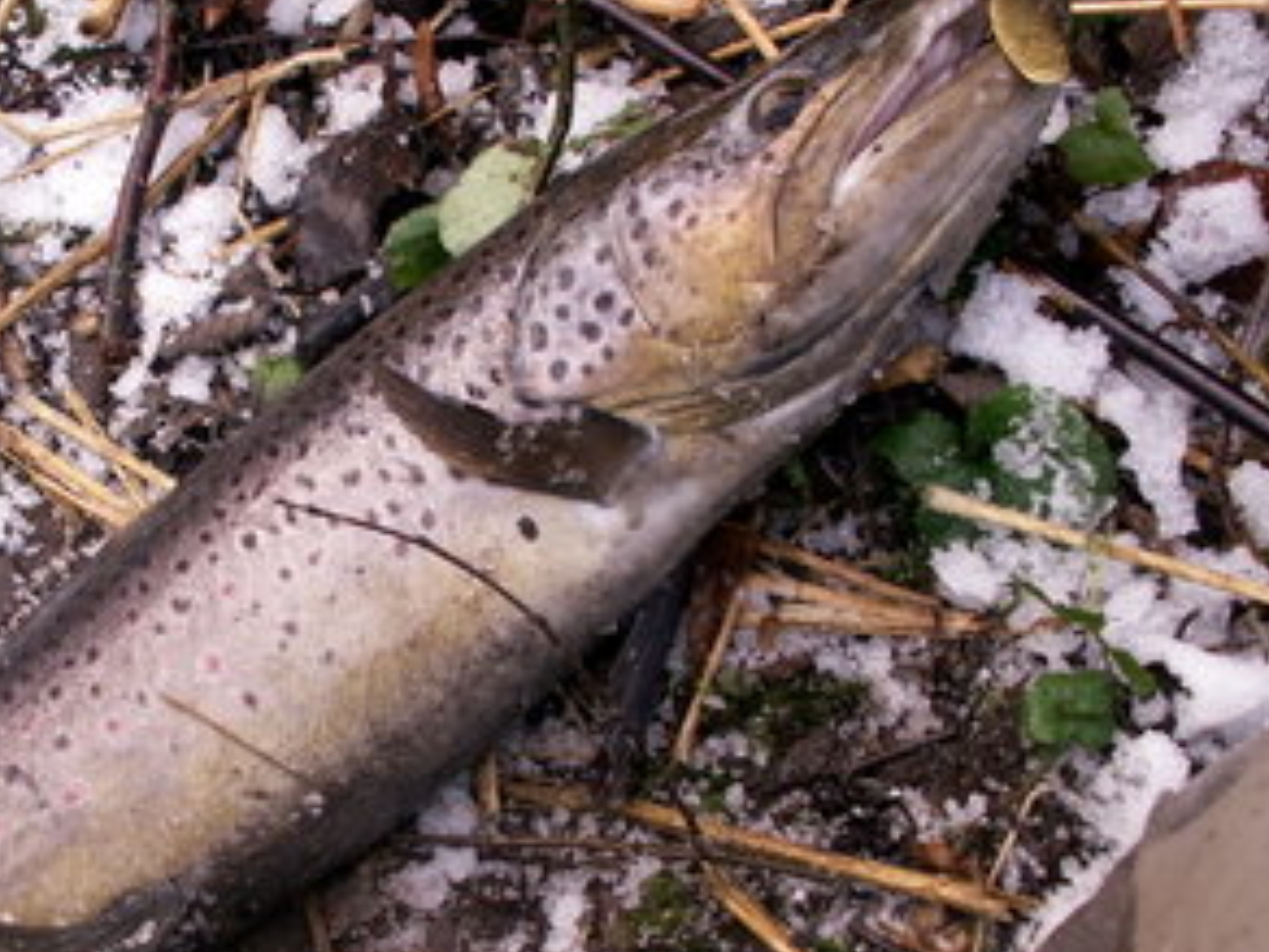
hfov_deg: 31.5
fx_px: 2200
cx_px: 278
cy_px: 650
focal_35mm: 60
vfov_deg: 24.3
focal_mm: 5.86
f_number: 2.8
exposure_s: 1/40
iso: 64
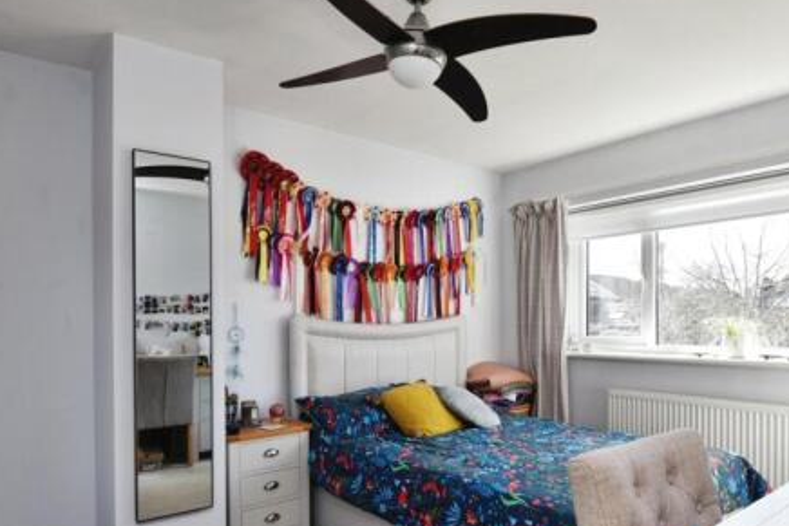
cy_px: 312
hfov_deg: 73.5
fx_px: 526
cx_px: 436
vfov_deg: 52.9
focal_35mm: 24
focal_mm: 16
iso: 400
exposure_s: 1/200
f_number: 7.1
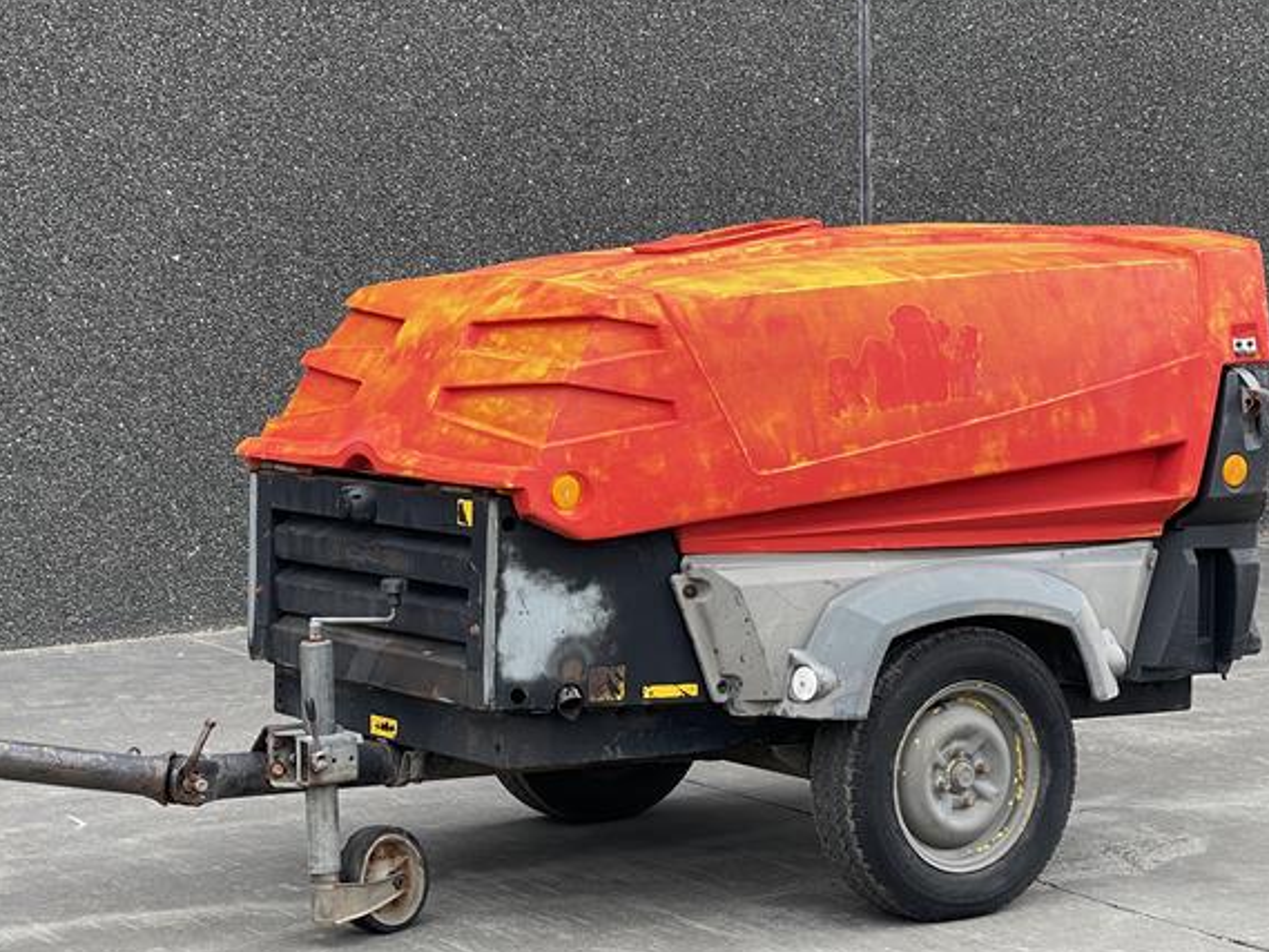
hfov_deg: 21.7
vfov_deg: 16.4
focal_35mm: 90
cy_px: 493
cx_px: 439
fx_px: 3300
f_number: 2.2
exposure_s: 1/99
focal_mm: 7.5
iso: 40
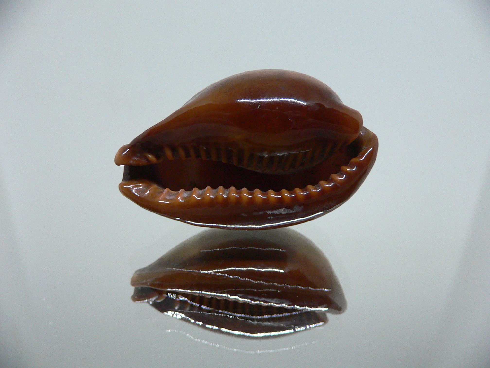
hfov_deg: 52.6
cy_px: 184
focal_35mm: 35
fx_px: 495
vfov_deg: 40.7
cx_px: 245
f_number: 2.8
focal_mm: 4.6
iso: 200
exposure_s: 1/40
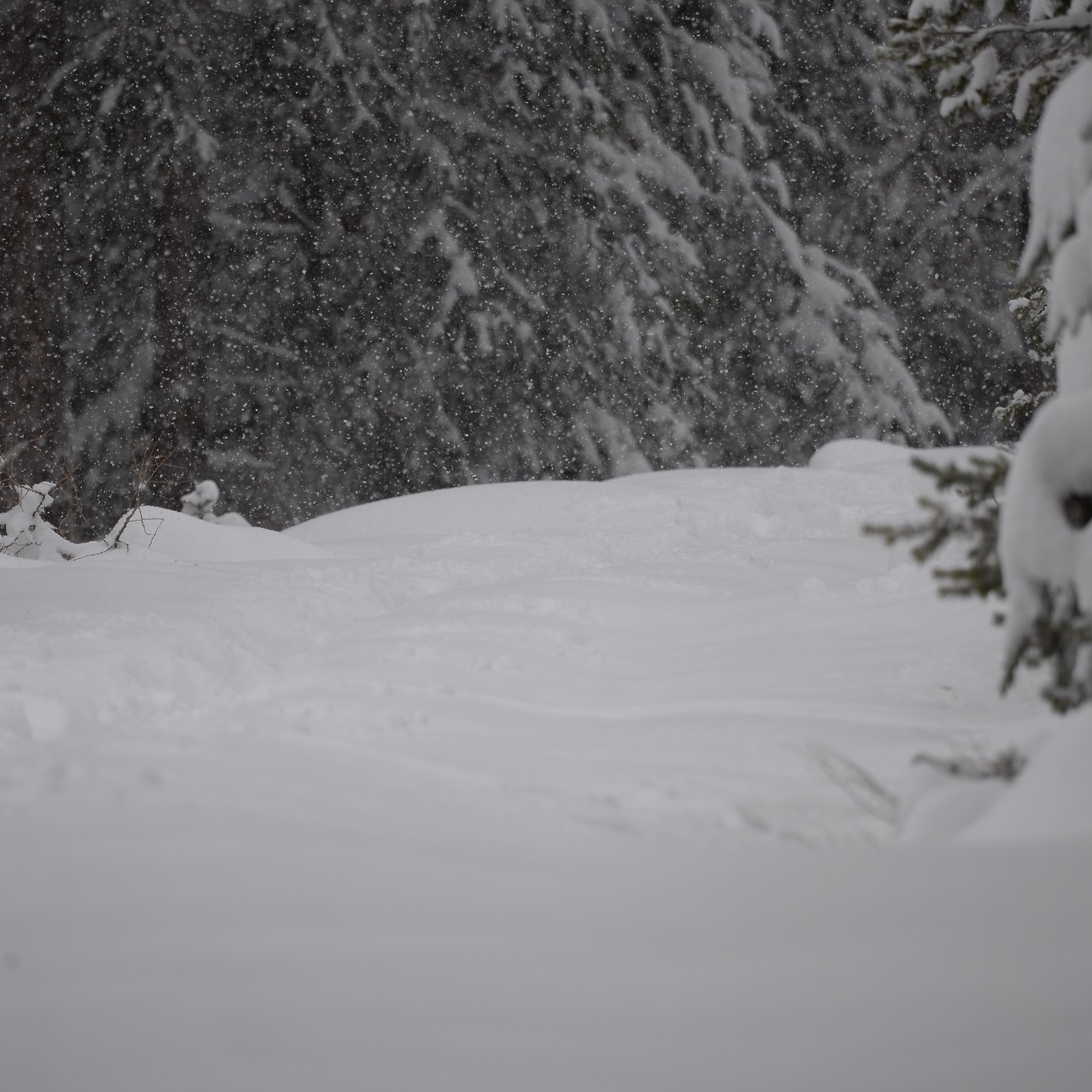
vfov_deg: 3.9
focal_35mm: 447
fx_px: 15954
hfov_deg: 3.9
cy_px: 545
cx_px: 488
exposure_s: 1/400
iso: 160
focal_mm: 350
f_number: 5.6
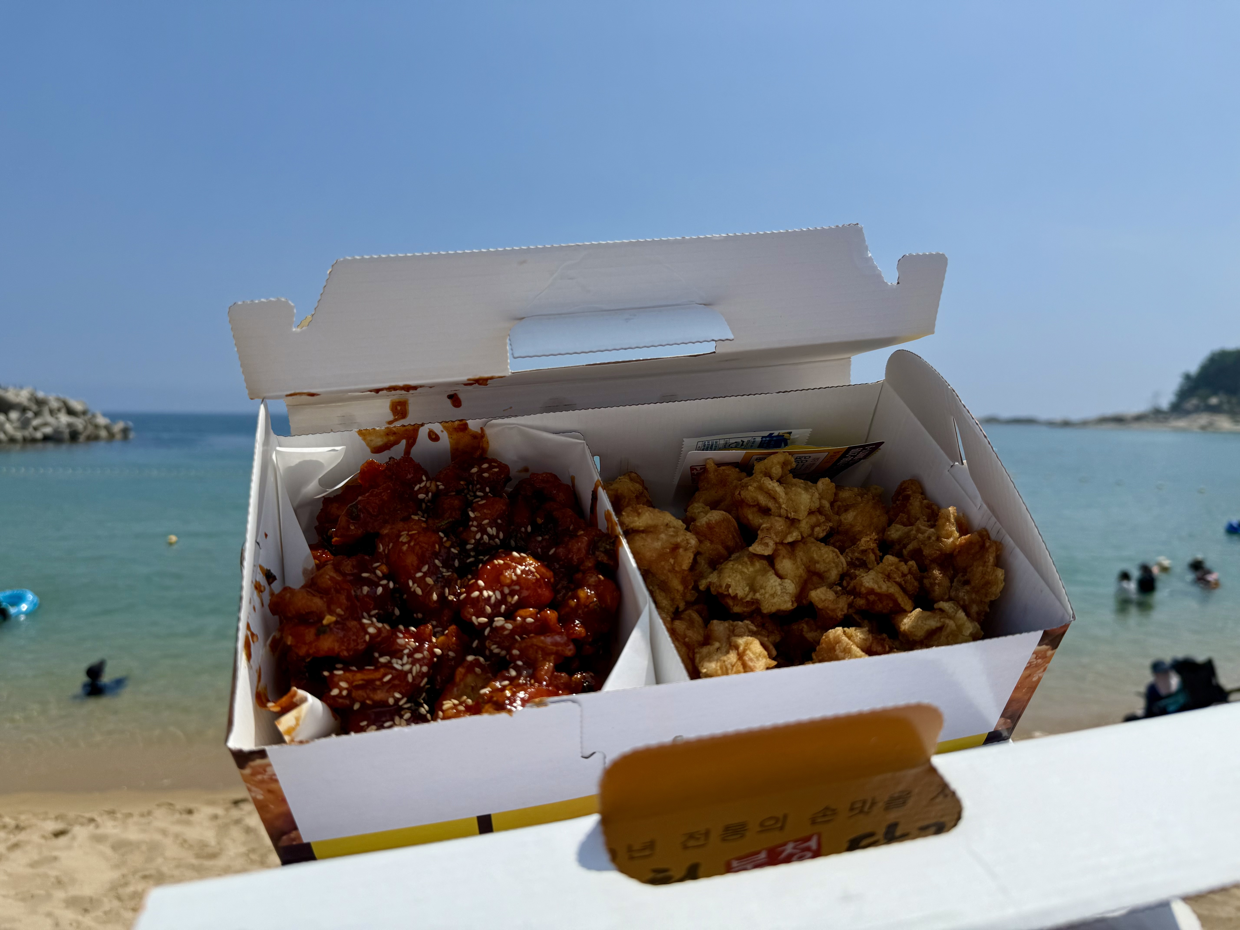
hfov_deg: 71.6
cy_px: 465
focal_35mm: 24
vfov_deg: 56.8
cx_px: 620
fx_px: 860
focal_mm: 6.76
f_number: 1.78
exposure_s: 1/14286
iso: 80
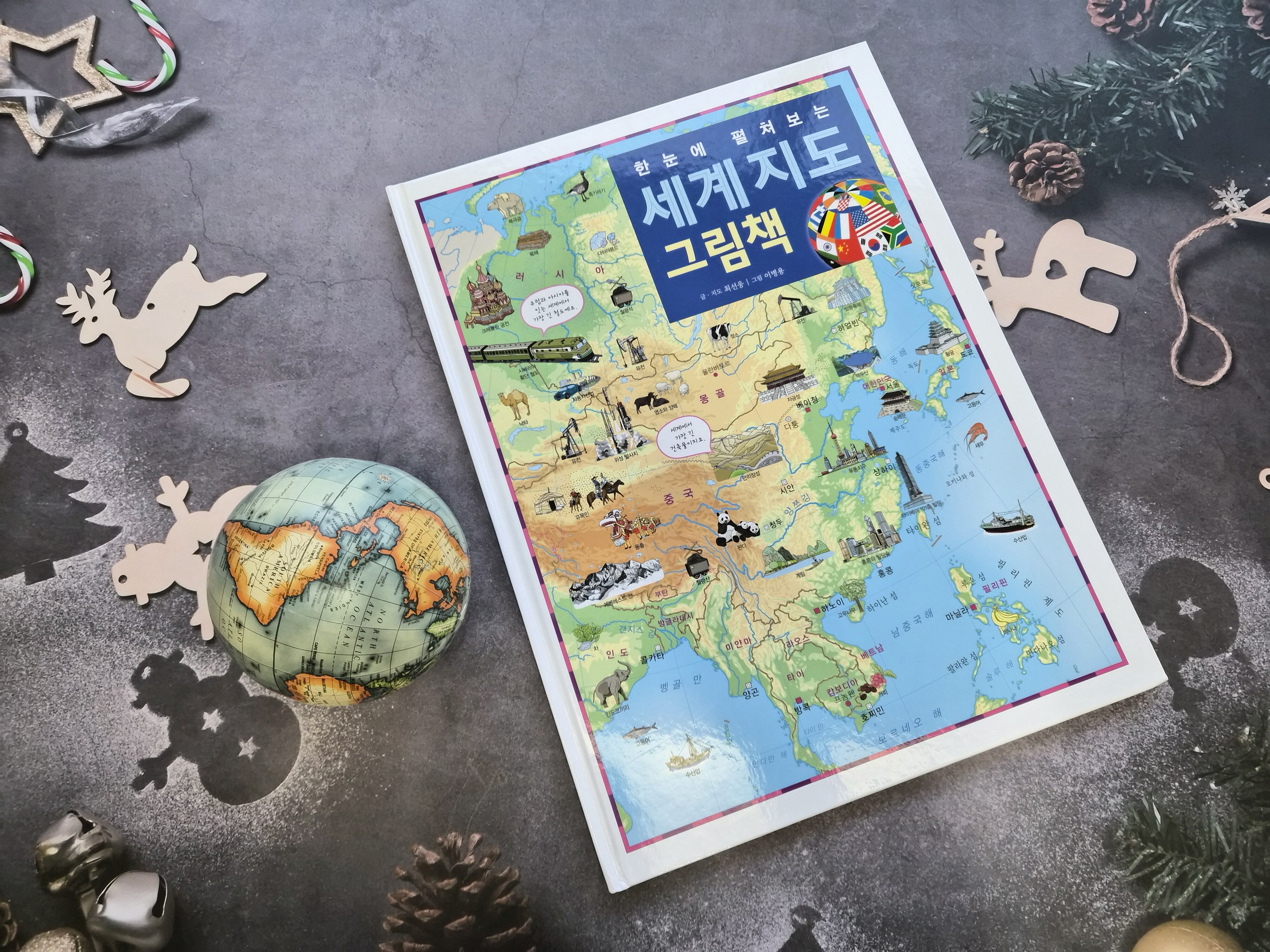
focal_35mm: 23
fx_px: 844
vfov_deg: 58.9
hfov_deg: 73.9
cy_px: 476
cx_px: 635
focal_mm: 5.4
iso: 640
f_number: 1.8
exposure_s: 1/120
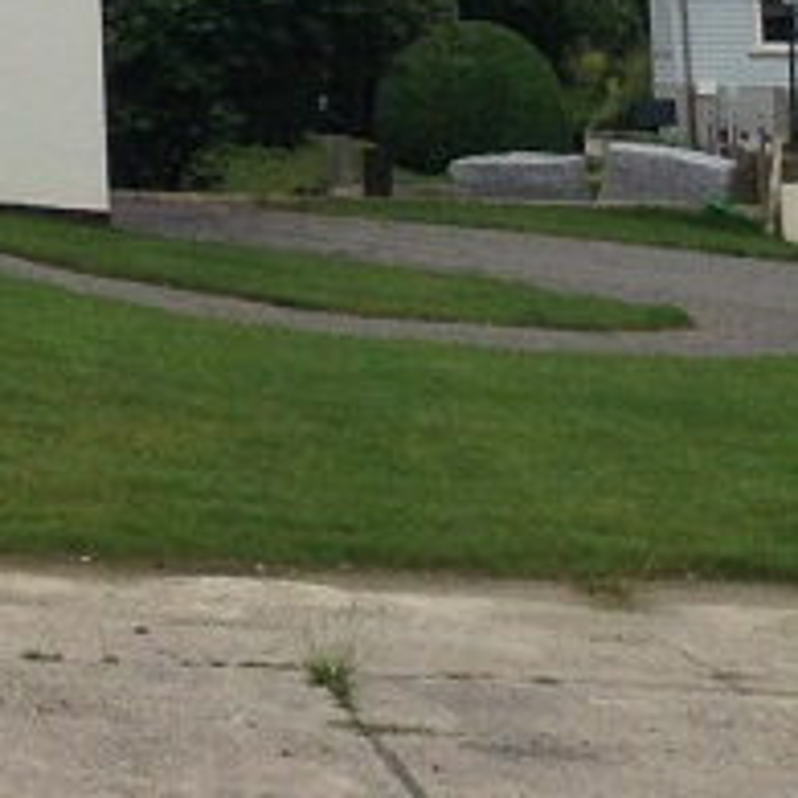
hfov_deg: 9.6
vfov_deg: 10.8
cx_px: -1316
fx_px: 4043
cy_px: -464
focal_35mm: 155
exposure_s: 1/1812
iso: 25
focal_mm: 3.3
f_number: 2.4
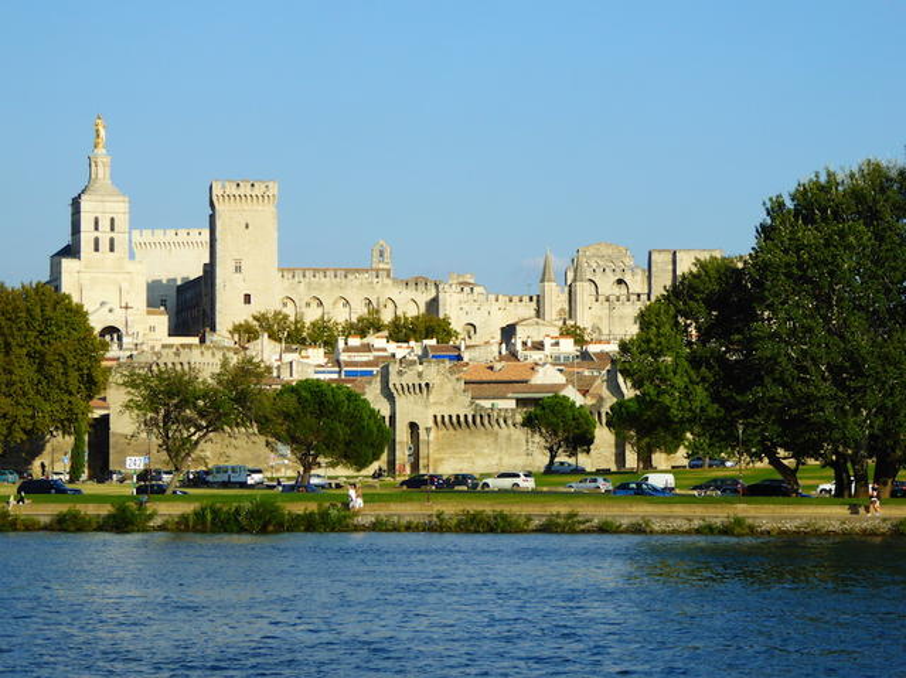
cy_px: 339
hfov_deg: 20.0
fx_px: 2563
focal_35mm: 98
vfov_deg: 15.1
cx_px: 453
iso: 100
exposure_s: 1/500
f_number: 5
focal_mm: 17.5
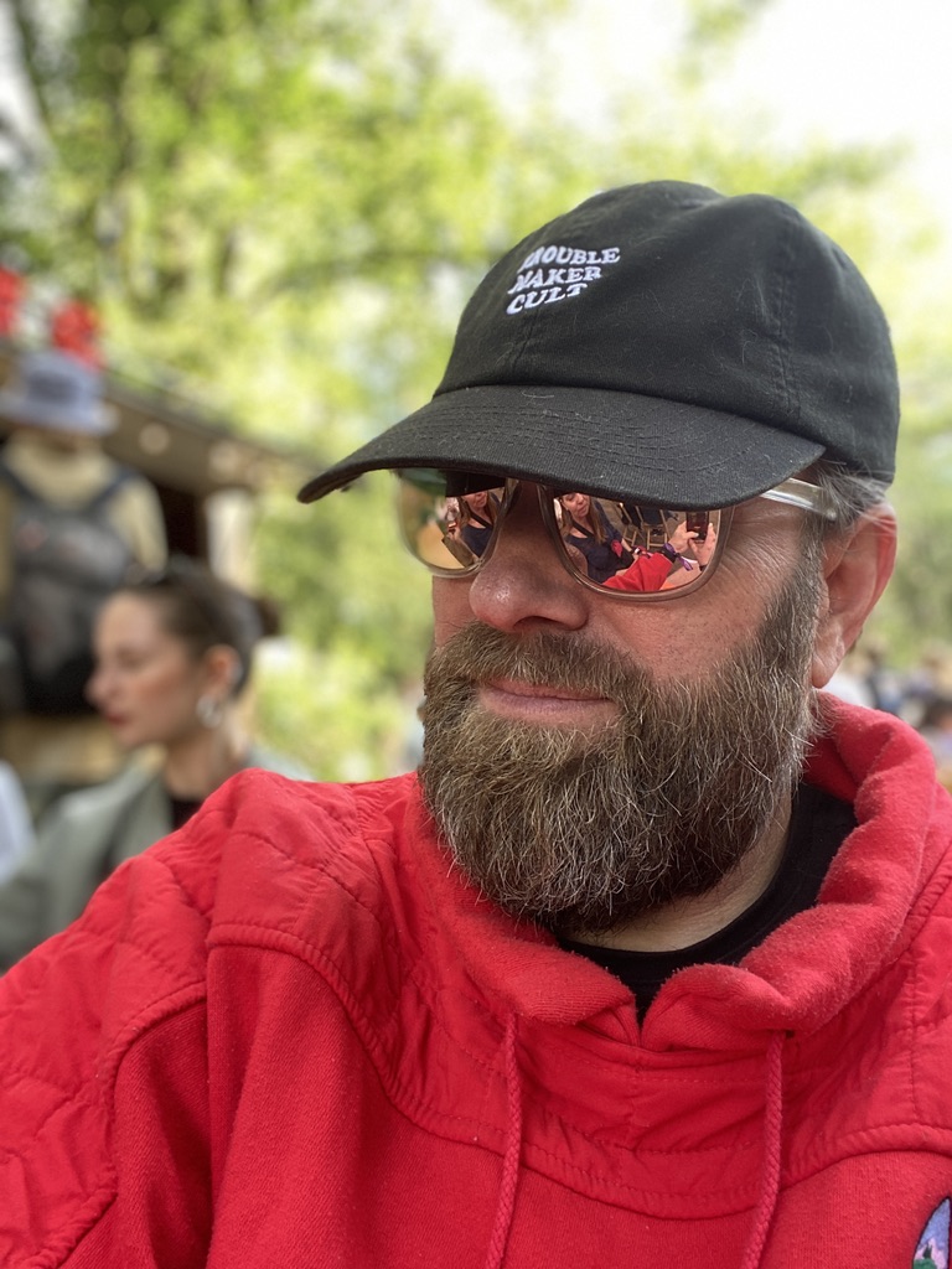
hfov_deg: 46.8
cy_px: 634
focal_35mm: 30
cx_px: 476
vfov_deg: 60.0
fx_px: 1100
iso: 125
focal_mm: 2.71
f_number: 2.2
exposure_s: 1/60
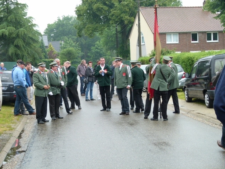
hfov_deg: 27.0
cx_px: 112
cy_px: 84
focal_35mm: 72
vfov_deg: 20.4
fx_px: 468
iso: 100
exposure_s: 1/100
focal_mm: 12.9
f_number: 3.6
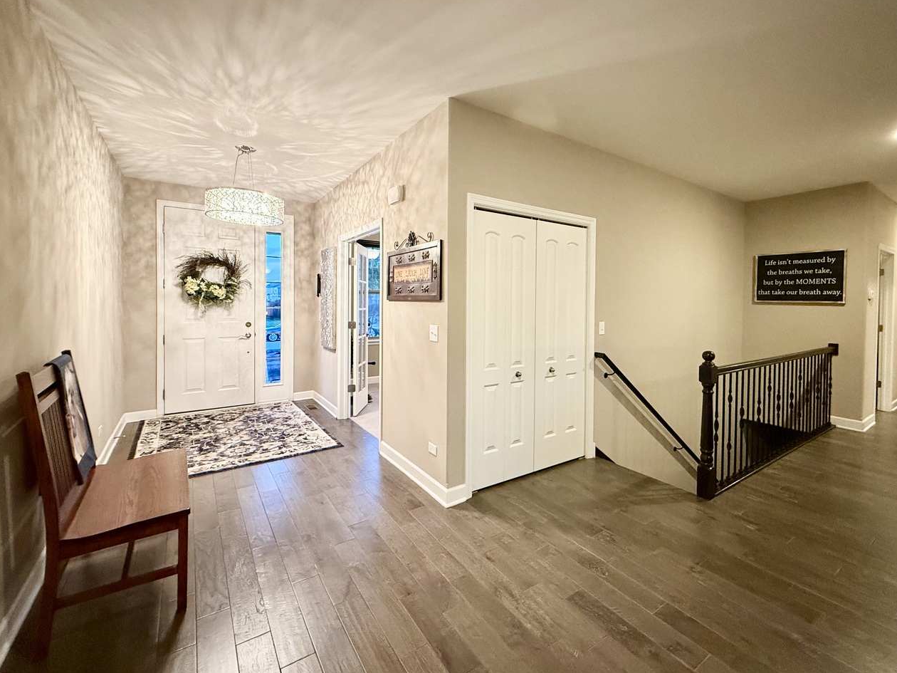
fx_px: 415
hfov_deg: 94.1
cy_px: 308
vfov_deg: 78.0
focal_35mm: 16
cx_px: 497
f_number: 2.2
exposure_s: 1/60
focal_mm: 2.22
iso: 640
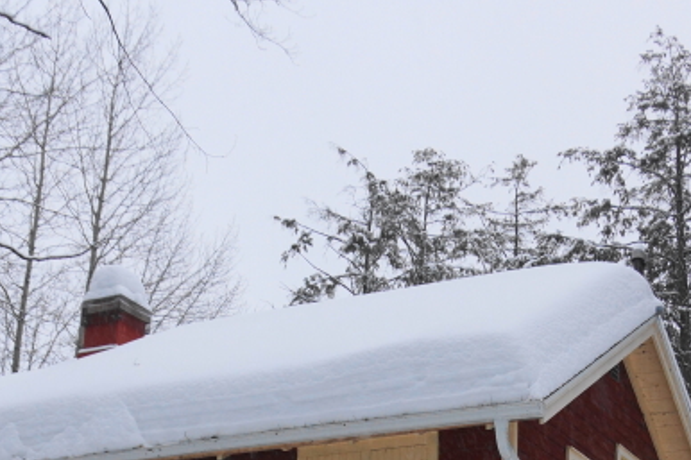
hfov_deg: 28.8
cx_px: 406
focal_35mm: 70
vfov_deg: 18.3
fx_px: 1343
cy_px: 571
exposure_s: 1/60
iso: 250
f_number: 4
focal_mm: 18
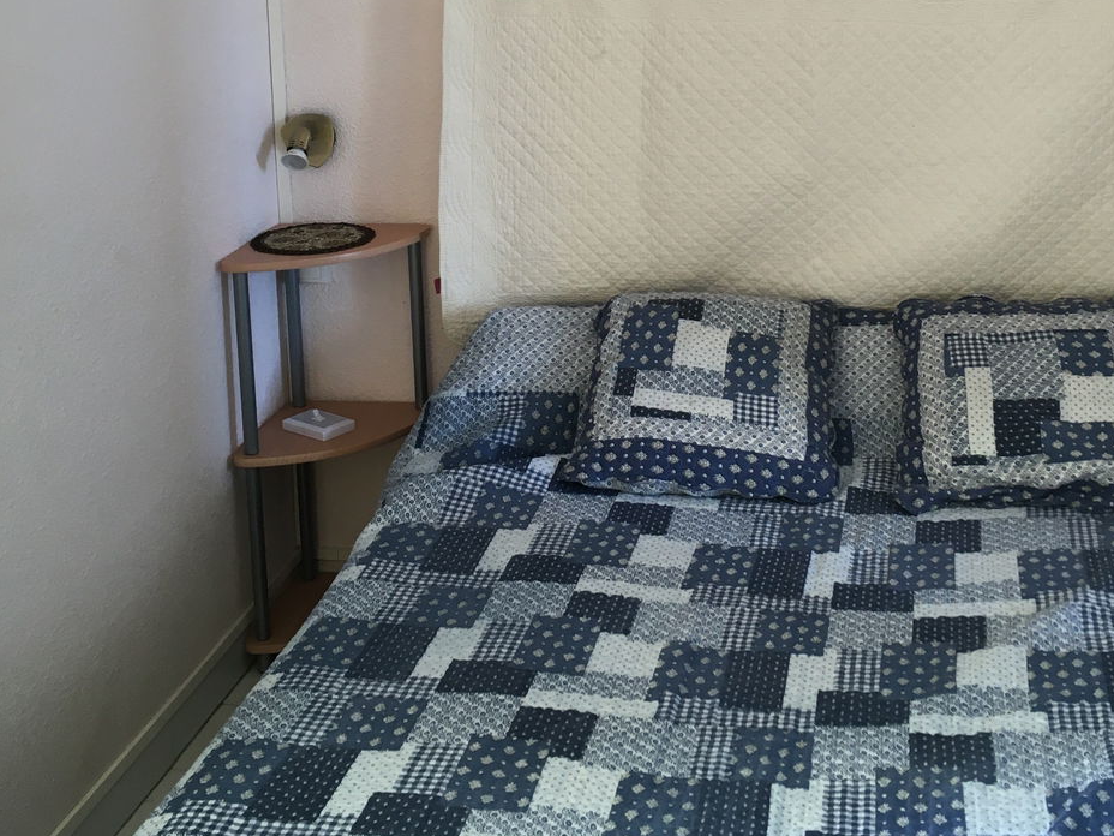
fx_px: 1609
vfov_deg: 28.3
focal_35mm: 50
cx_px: 688
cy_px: 137
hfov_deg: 38.0
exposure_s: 1/33
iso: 25
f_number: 2.2
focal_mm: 4.15
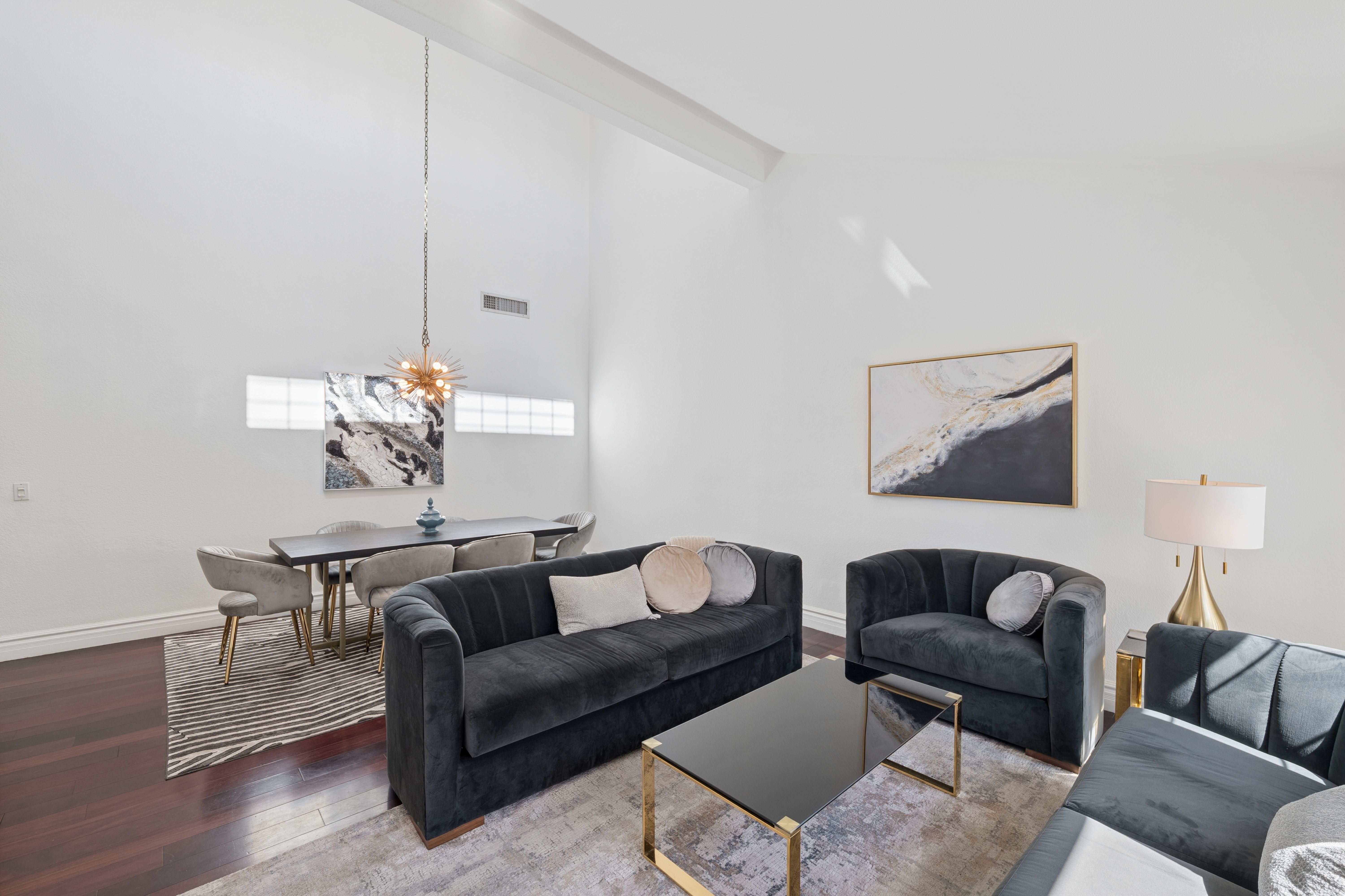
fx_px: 523
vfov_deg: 81.2
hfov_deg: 104.3
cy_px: 448
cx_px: 672
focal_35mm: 14
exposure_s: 1/60
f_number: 8
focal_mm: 14
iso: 400
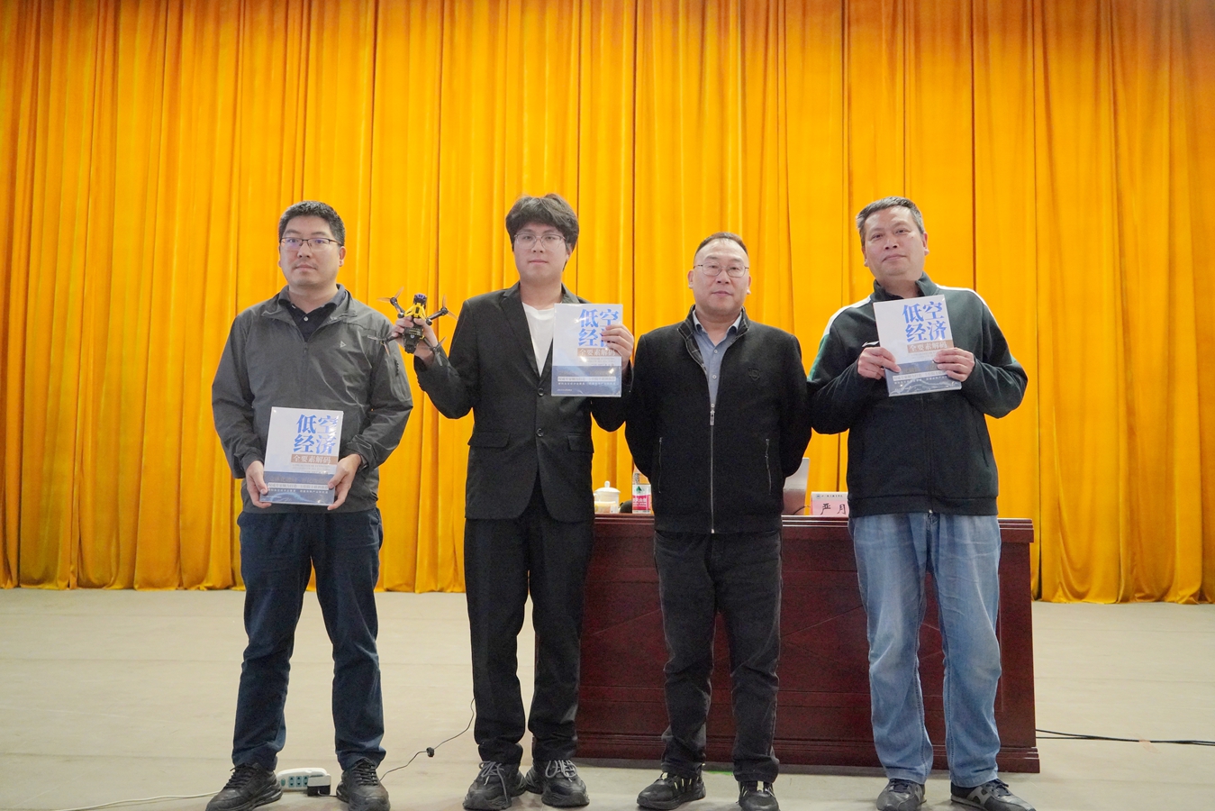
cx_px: 608
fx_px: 1080
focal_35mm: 32
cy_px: 406
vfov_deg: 41.1
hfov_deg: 58.7
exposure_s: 1/160
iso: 10000
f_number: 4
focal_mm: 32
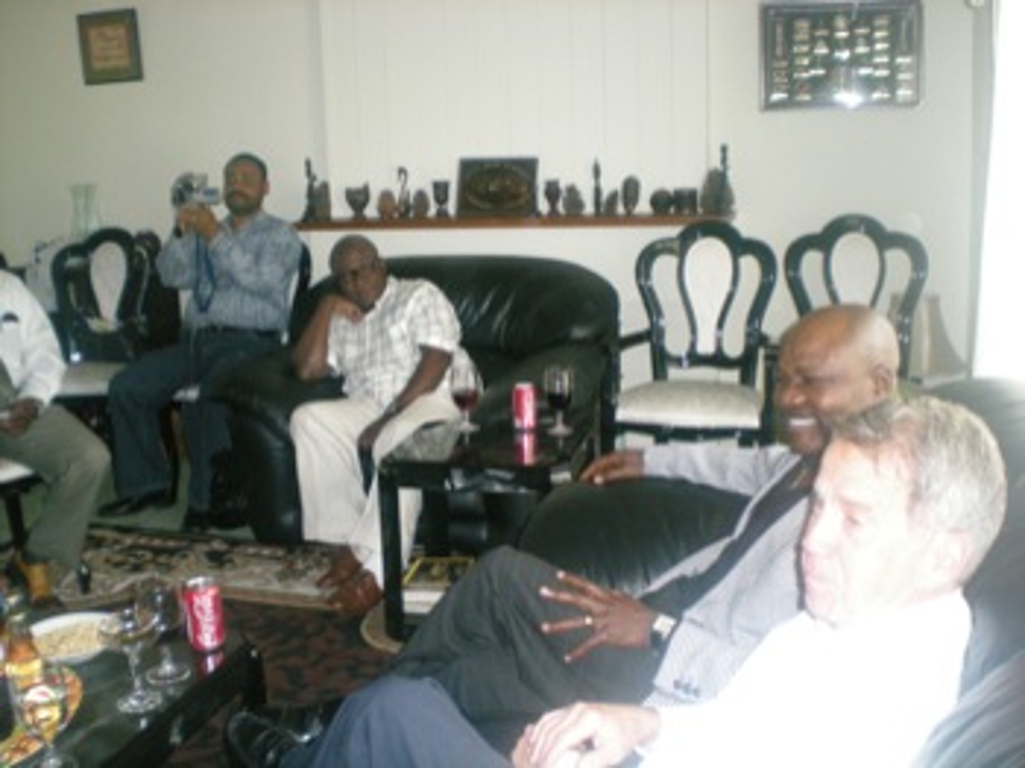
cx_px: 512
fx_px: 1124
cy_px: 384
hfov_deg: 49.0
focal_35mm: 38
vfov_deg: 37.7
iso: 385
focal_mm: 6.3
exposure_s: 1/60
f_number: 3.1
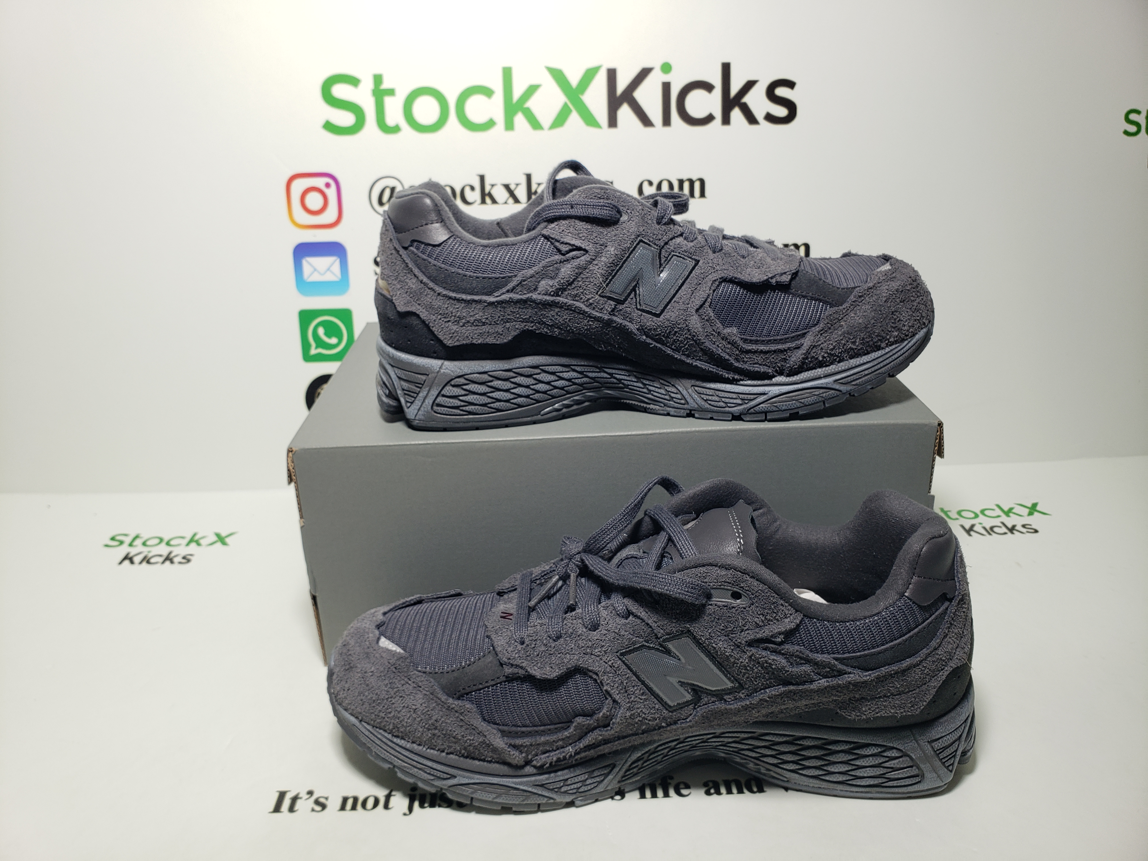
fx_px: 862
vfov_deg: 53.1
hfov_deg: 67.3
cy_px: 430
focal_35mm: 26
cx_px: 574
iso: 50
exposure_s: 1/127
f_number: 2.4
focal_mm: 4.3
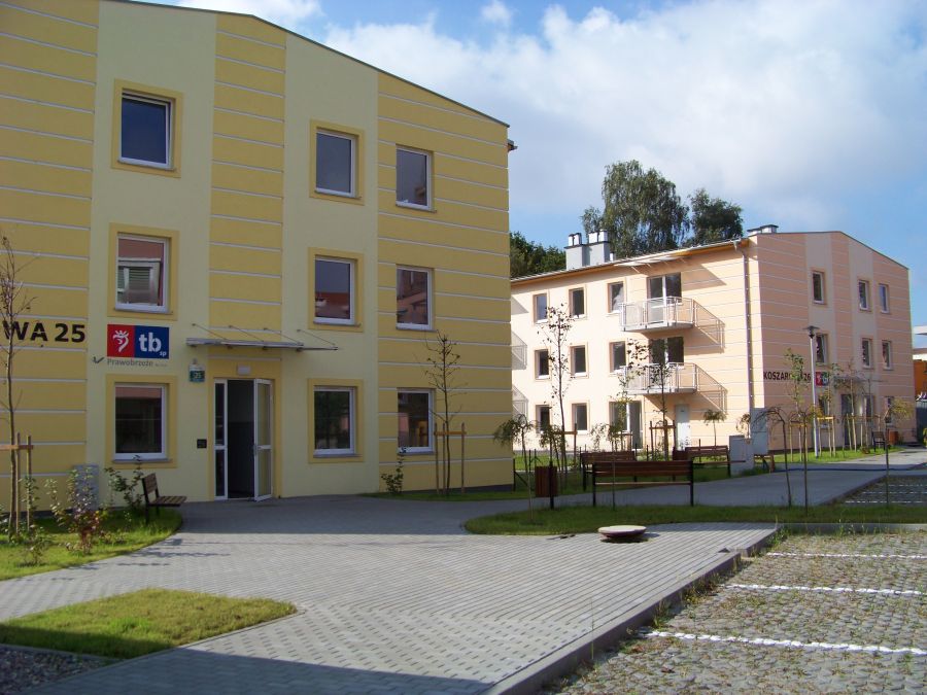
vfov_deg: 39.7
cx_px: 464
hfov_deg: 51.4
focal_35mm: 36
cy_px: 348
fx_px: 964
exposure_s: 1/640
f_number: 4
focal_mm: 5.85
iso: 70
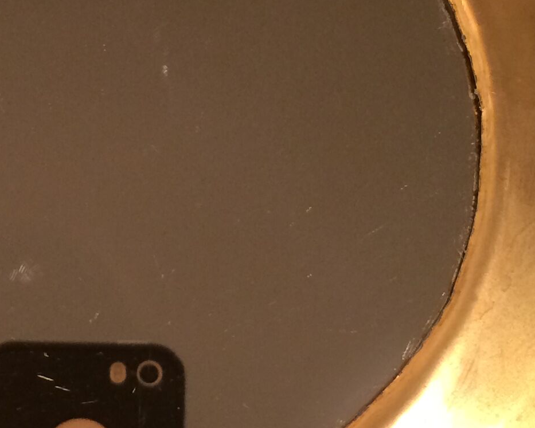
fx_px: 1568
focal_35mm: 99
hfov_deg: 19.2
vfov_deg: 15.5
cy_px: 135
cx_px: 121
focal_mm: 4.15
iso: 80
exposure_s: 1/33
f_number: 2.2
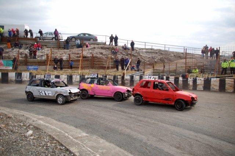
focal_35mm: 33
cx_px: 118
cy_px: 78
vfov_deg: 39.9
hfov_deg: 57.2
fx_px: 215
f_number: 4
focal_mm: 22
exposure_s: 1/1000
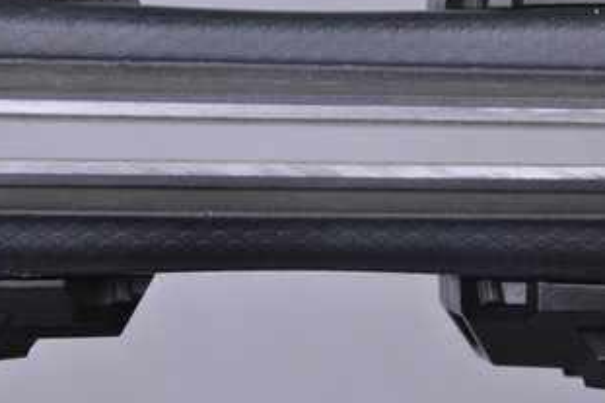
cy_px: 137
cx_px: 292
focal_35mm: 228
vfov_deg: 6.0
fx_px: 3825
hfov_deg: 9.0
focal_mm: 105
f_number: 9.5
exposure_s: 1/125
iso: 3200
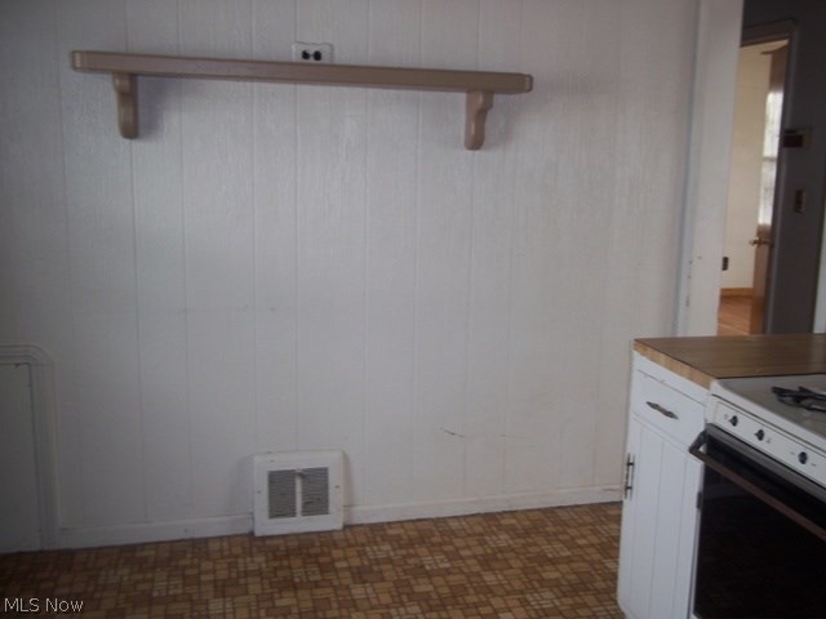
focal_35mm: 36
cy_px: 310
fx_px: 859
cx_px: 413
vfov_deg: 39.7
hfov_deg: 51.4
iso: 80
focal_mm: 6.5
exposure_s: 1/30
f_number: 3.1
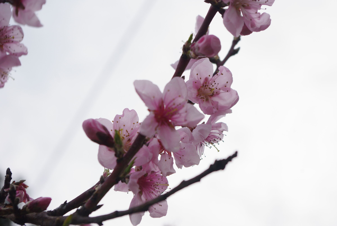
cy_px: 113
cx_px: 168
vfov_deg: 16.7
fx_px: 769
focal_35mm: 82
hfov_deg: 24.7
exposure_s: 1/640
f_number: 8
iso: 200
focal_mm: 55
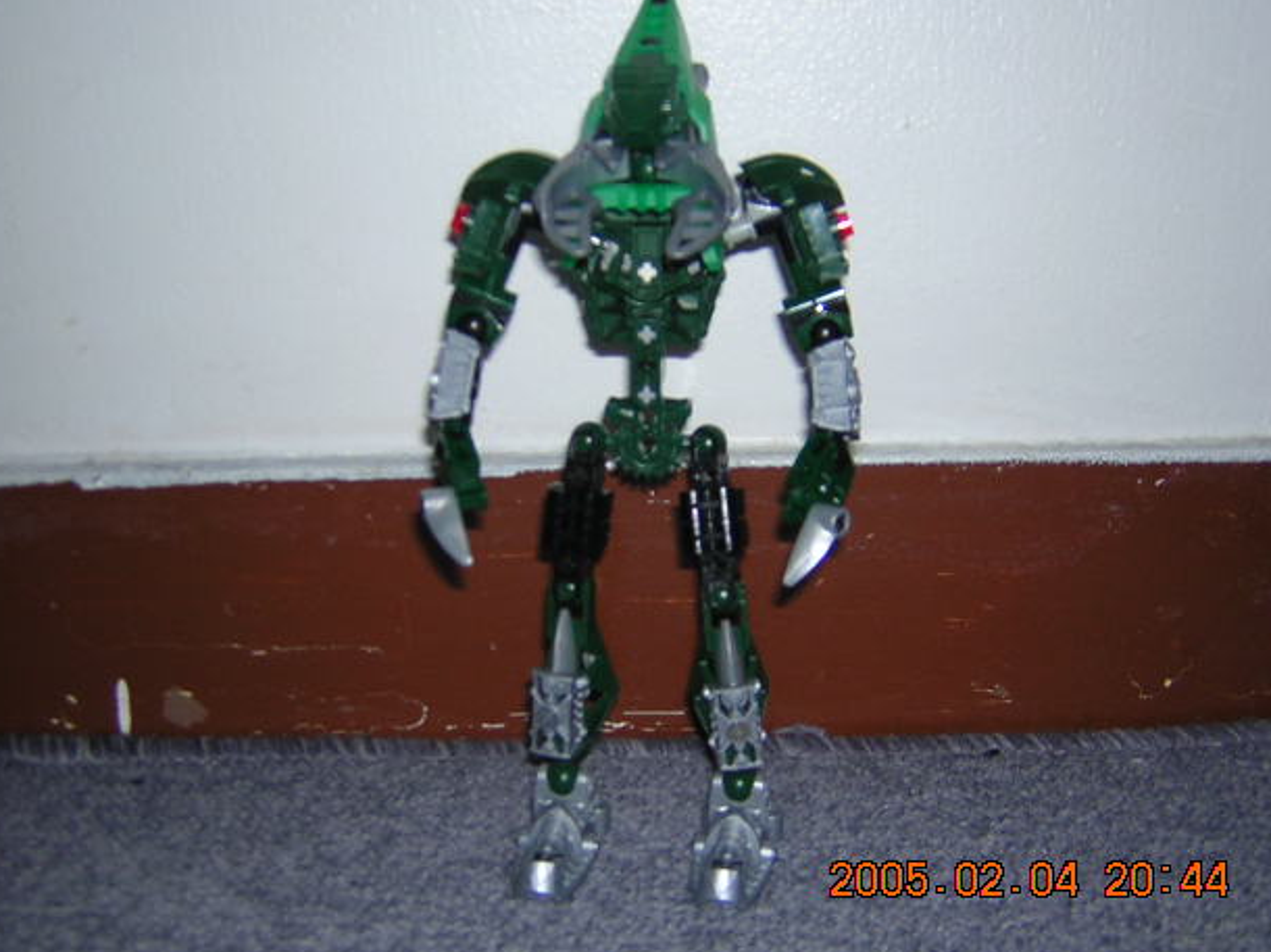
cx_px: 638
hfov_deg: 44.8
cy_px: 483
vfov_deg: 34.3
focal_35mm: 42
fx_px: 1542
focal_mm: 5.2
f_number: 2.7
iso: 100
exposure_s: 1/60.1
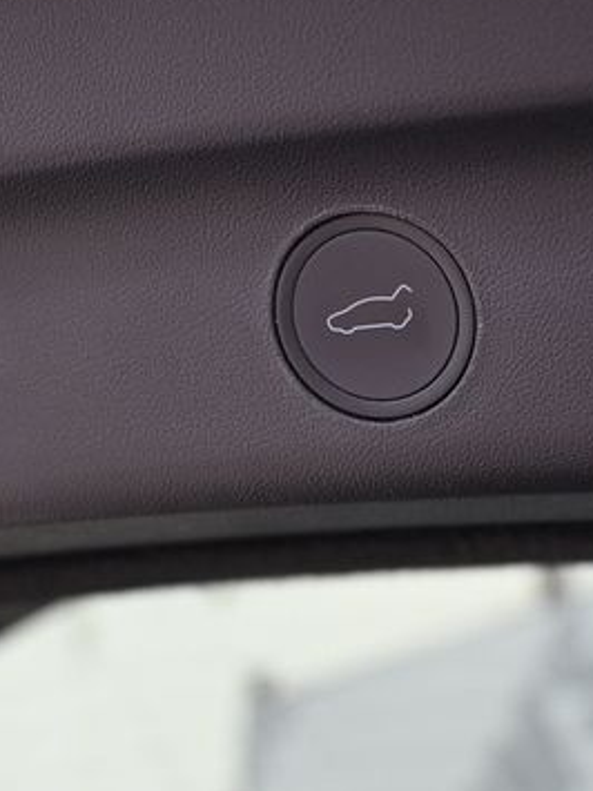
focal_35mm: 78
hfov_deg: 18.9
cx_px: 375
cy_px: 370
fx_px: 1783
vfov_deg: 25.0
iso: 400
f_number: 4.8
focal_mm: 30
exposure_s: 1/200
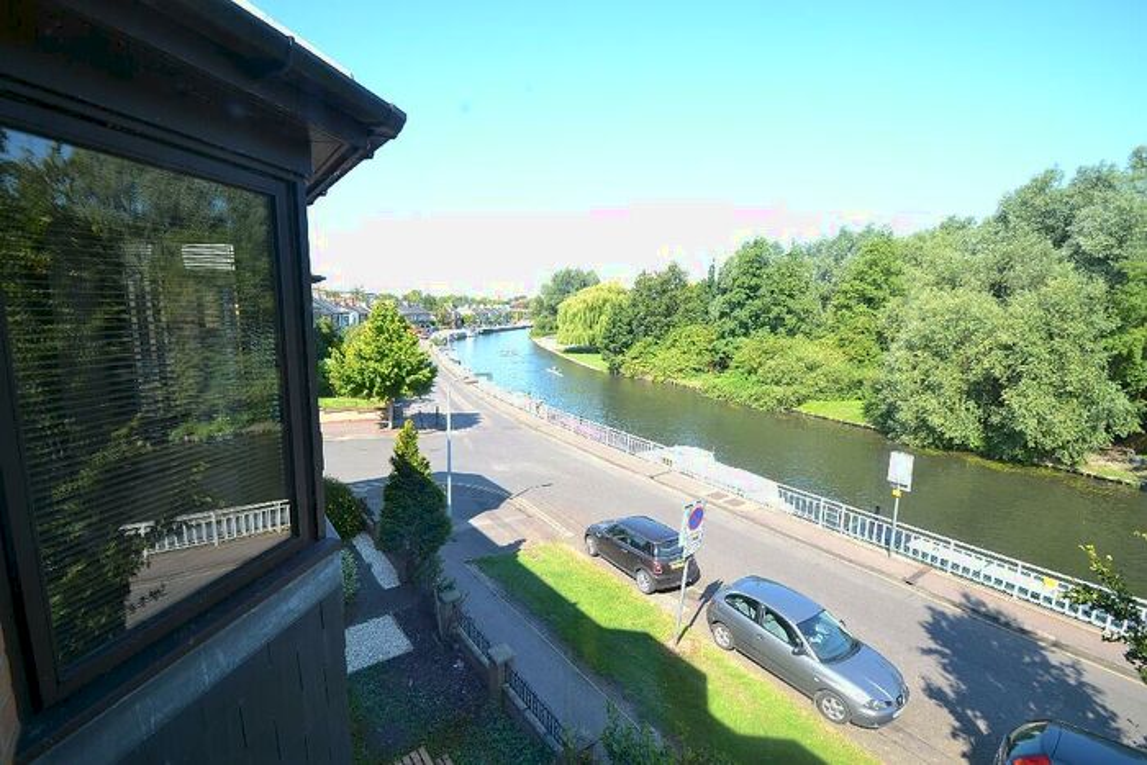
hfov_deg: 100.4
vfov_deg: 77.4
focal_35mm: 15
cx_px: 574
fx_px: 478
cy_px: 382
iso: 100
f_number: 5.6
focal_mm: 10
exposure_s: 1/125
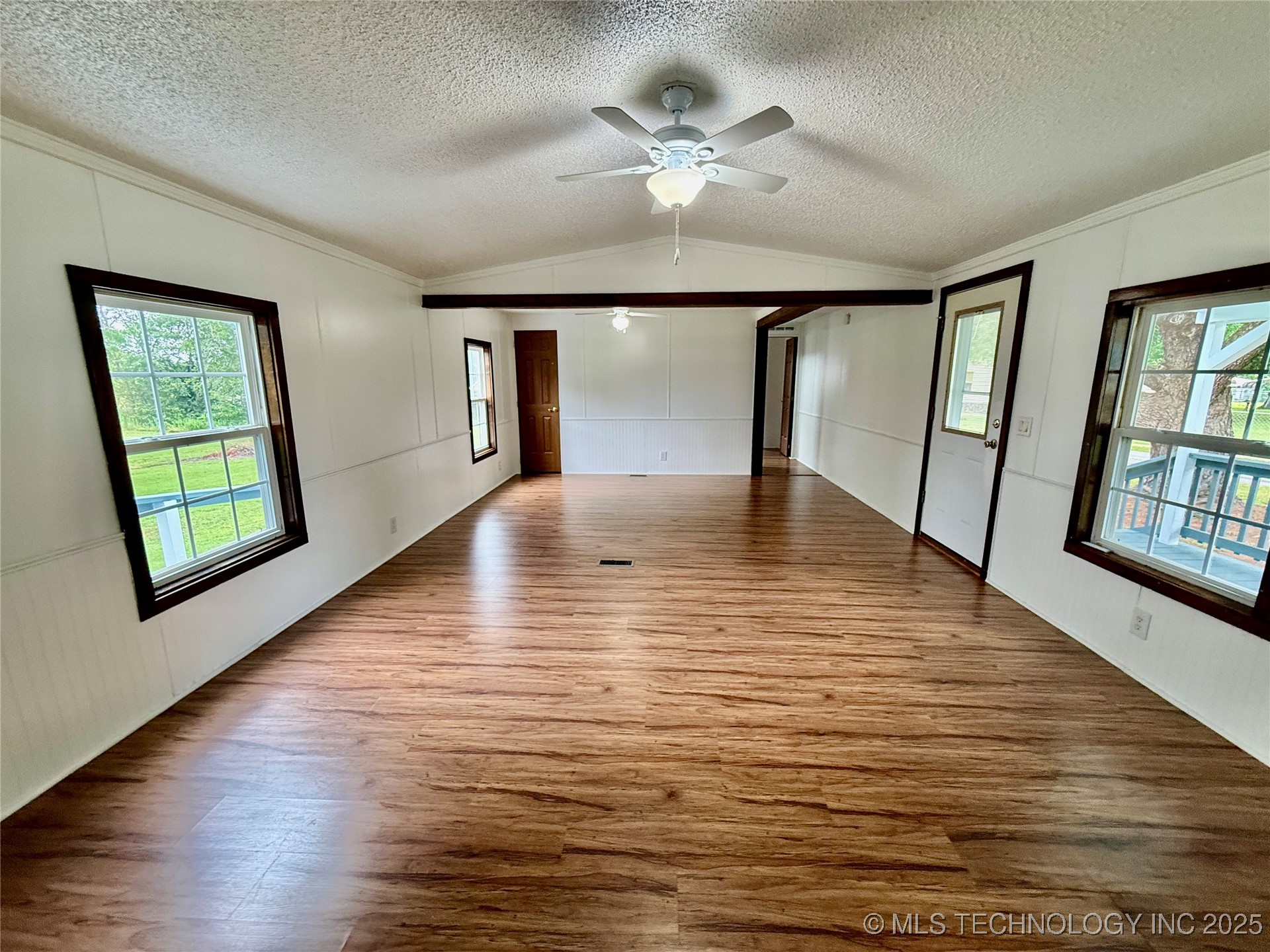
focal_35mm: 14
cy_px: 476
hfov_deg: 102.1
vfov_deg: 85.7
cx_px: 635
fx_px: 514
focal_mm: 2.22
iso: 320
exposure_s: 1/120
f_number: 2.2
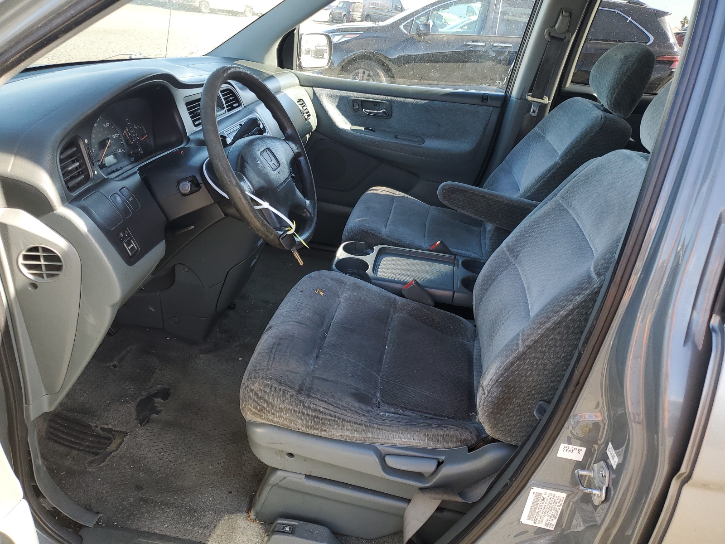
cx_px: 362
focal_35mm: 26
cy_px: 272
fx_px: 545
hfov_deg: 67.3
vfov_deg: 53.1
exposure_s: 1/278
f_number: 1.5
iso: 50
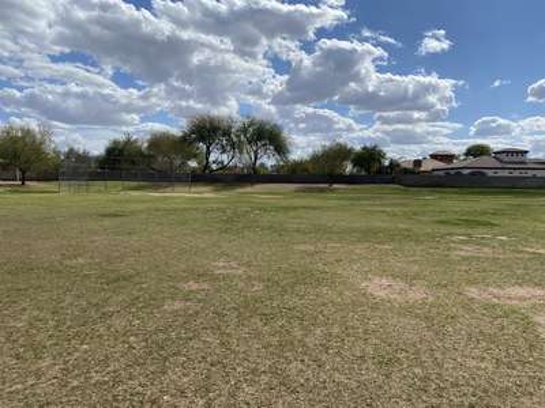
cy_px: 204
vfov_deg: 53.1
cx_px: 272
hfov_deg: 67.3
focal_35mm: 26
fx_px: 409
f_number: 1.8
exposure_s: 1/6452
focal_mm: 4.25
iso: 32
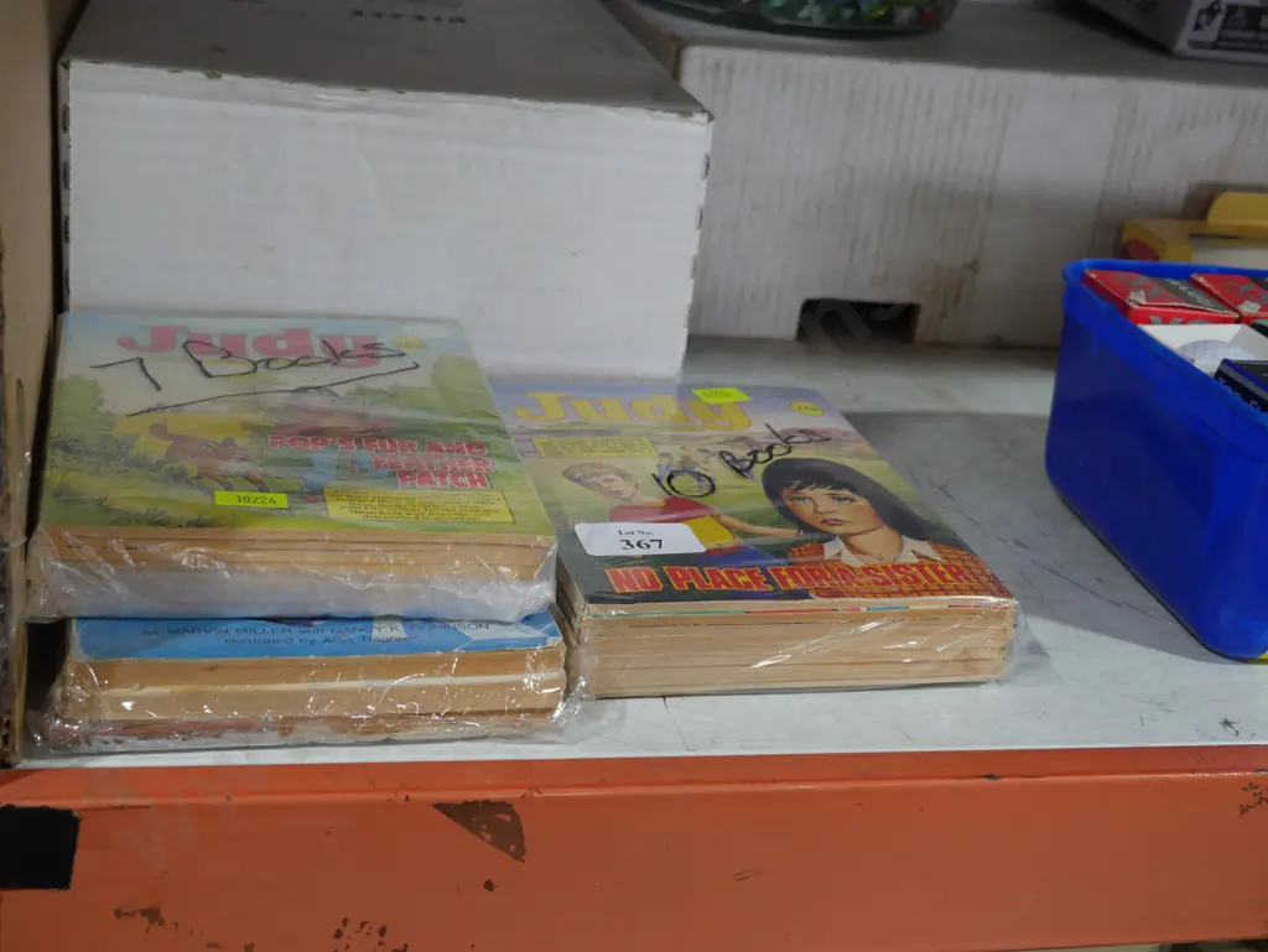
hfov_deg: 38.2
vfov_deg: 29.1
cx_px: 634
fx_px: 1832
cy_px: 476
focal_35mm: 50
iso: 640
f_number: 5.3
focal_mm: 25
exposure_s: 1/60
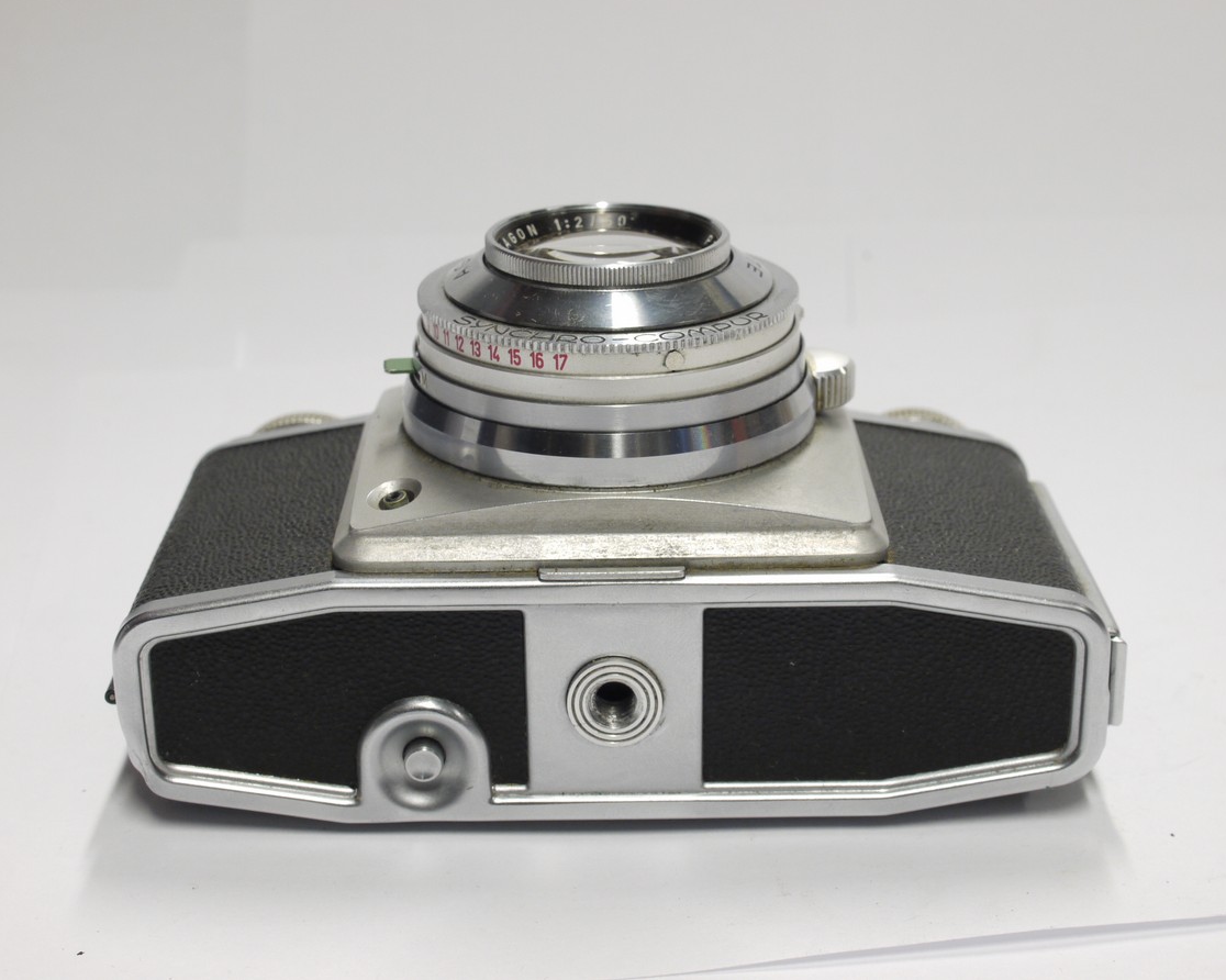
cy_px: 487
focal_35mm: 63
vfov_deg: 24.2
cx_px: 658
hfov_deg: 30.0
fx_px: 2285
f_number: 9
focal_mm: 30
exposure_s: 1/13
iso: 400
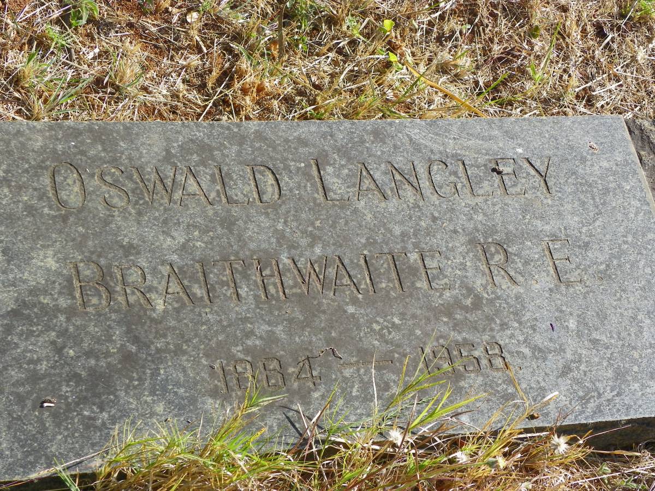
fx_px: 1608
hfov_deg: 23.0
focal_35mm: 85
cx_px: 328
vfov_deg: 17.4
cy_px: 246
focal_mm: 15.1
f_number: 4.5
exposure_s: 1/200
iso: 64
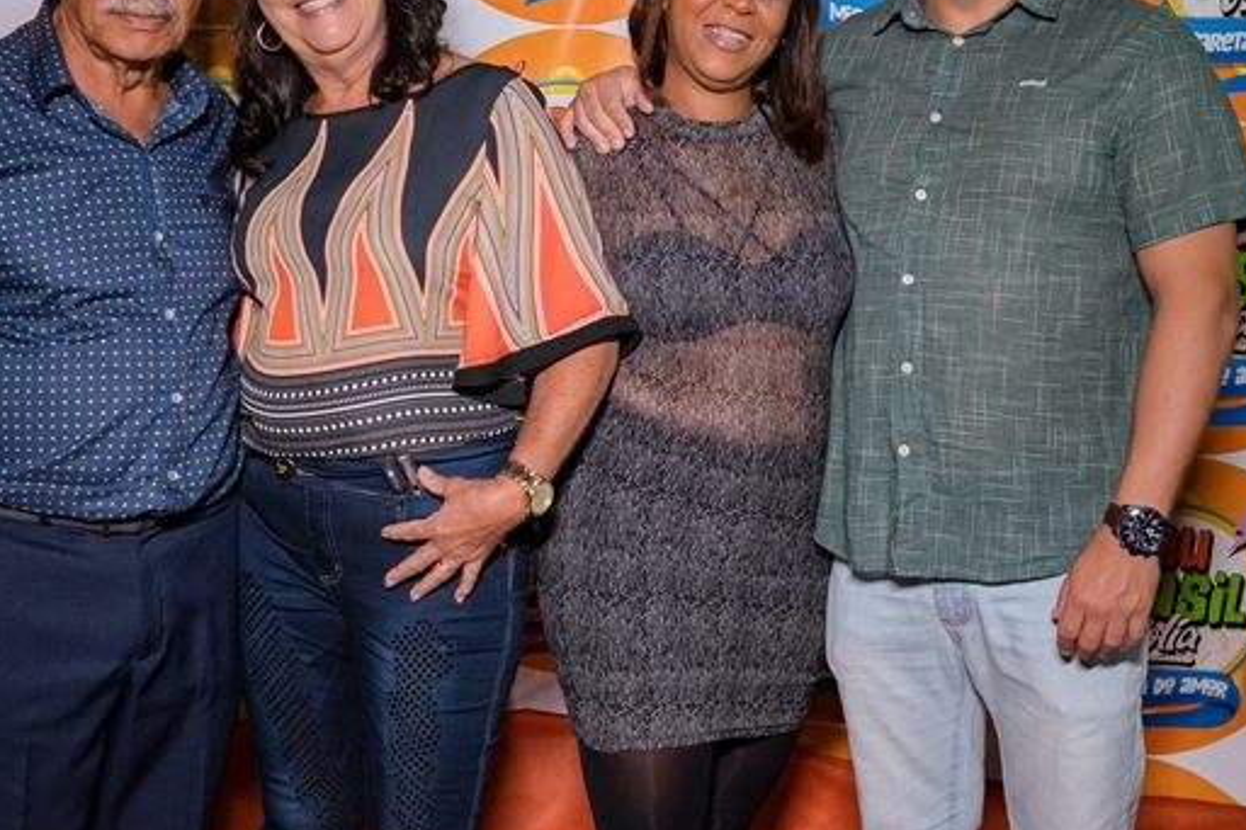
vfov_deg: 25.9
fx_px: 1800
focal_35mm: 52
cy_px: 328
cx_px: 582
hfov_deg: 38.2
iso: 2500
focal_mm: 24
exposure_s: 1/250
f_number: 2.8
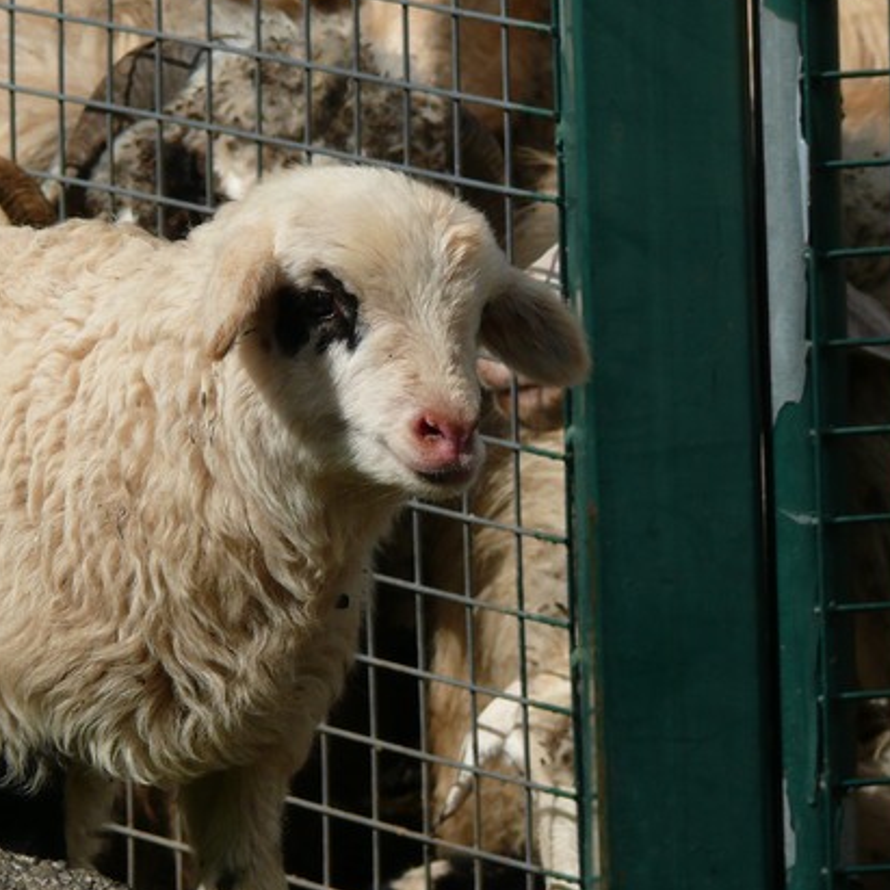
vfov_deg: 4.4
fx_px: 11548
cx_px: 238
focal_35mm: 397
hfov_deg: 4.4
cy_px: 440
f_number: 5.6
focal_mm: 52
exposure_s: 1/250
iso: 100
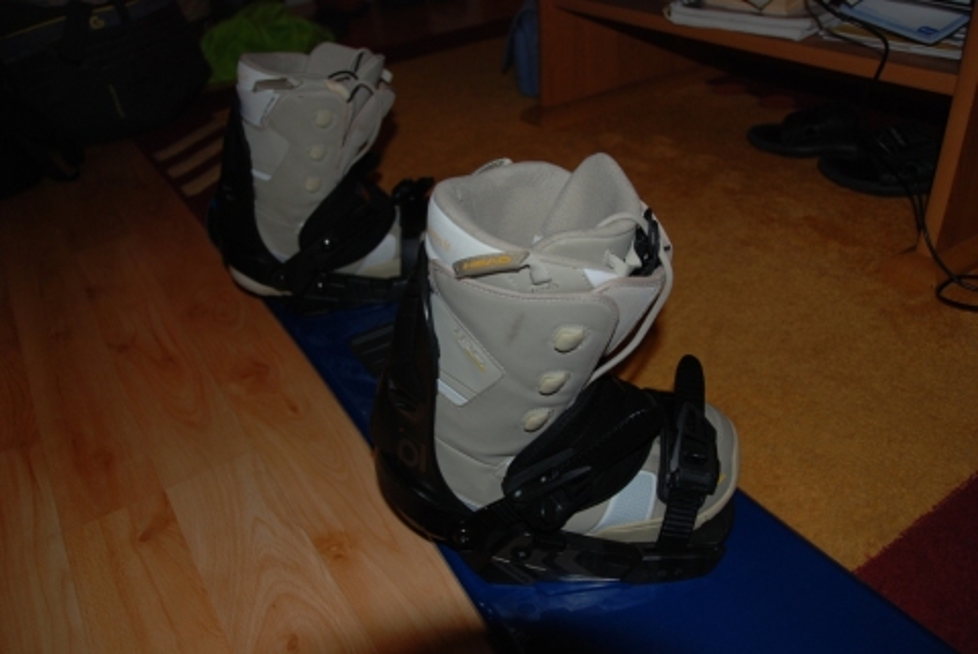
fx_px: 816
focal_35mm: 30
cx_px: 489
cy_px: 327
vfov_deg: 43.7
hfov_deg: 61.9
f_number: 3.8
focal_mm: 20
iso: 200
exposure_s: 1/60
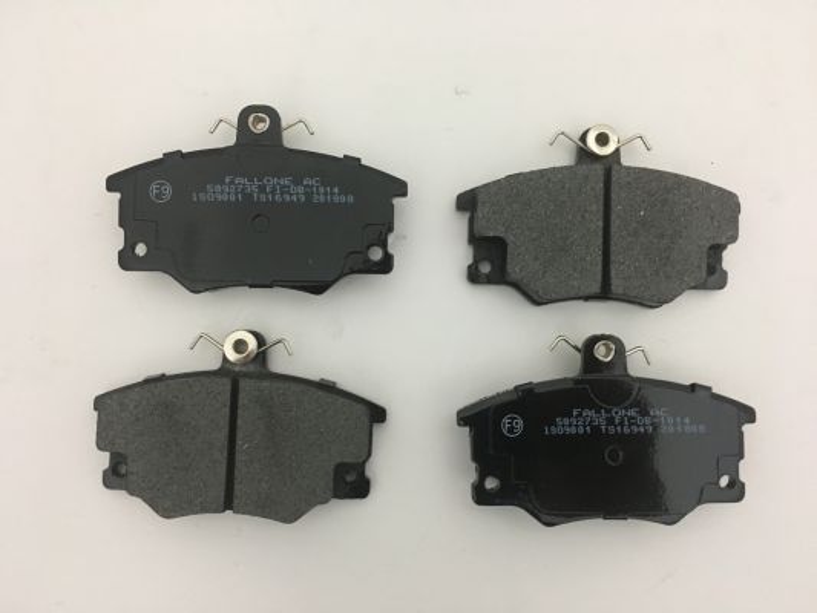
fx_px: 685
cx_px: 408
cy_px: 306
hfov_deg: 61.6
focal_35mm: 29
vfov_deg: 48.2
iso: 200
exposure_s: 1/33
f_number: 2.2
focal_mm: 4.15
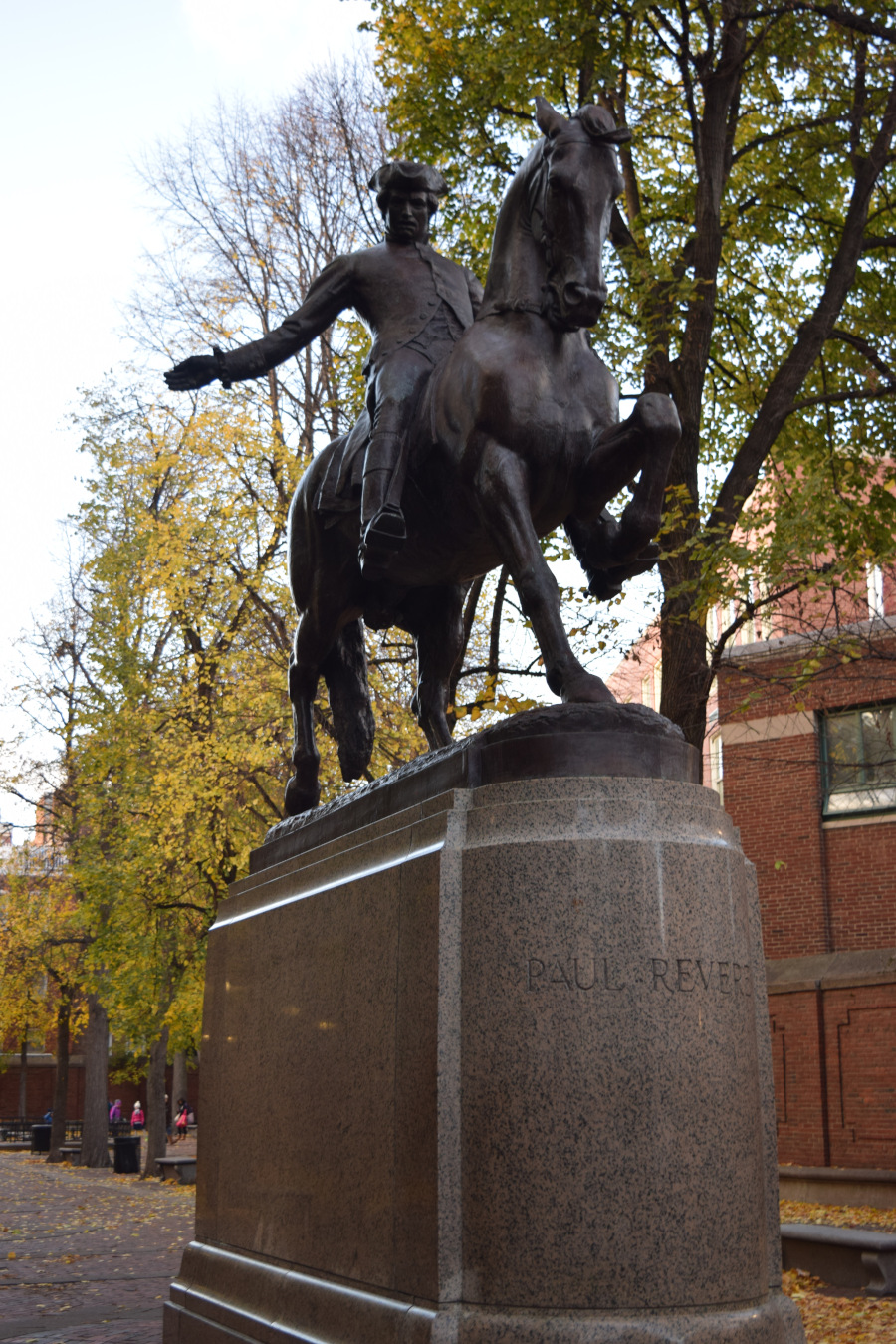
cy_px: 672
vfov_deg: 41.1
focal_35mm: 48
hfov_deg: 28.1
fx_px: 1792
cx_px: 448
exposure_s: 1/125
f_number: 5.6
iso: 400
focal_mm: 32
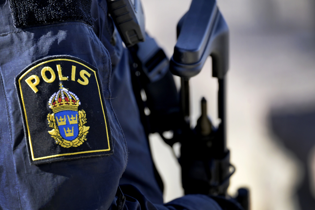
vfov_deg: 3.7
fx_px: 3210
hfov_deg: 5.6
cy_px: 93
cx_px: 156
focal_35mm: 367
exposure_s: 1/1000
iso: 1000
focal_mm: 320
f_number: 5.3
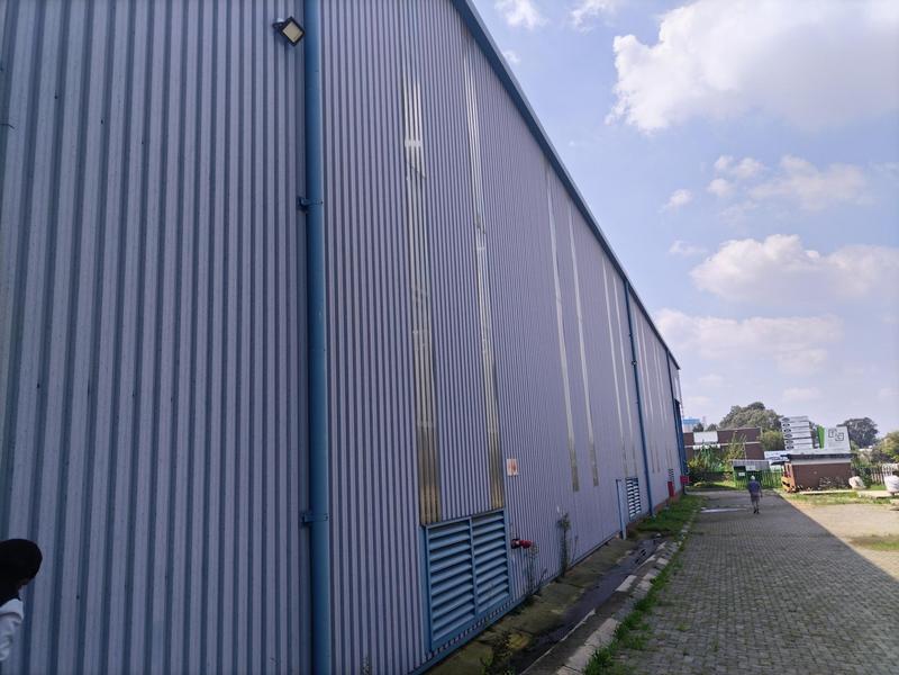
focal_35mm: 26
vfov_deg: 53.1
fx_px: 675
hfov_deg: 67.3
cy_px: 338
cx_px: 450
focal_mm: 4.7
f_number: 1.8
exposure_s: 1/860
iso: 100
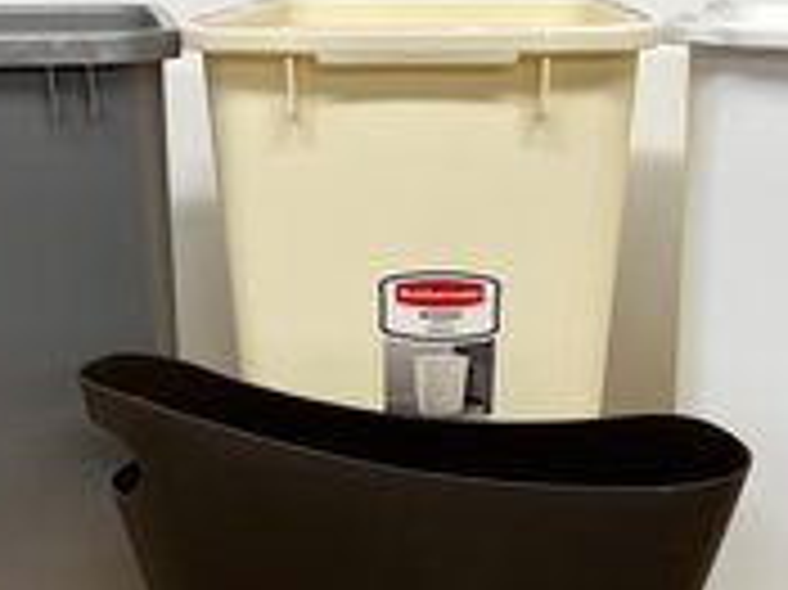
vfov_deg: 28.0
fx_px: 1160
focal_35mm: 51
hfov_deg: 37.5
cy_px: 462
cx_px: 421
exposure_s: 1/120
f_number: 1.5
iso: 100
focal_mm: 5.7
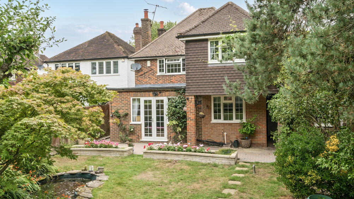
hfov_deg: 61.0
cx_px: 175
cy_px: 105
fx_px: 300
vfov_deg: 36.7
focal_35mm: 32
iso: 400
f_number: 8
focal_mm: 20
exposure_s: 1/160
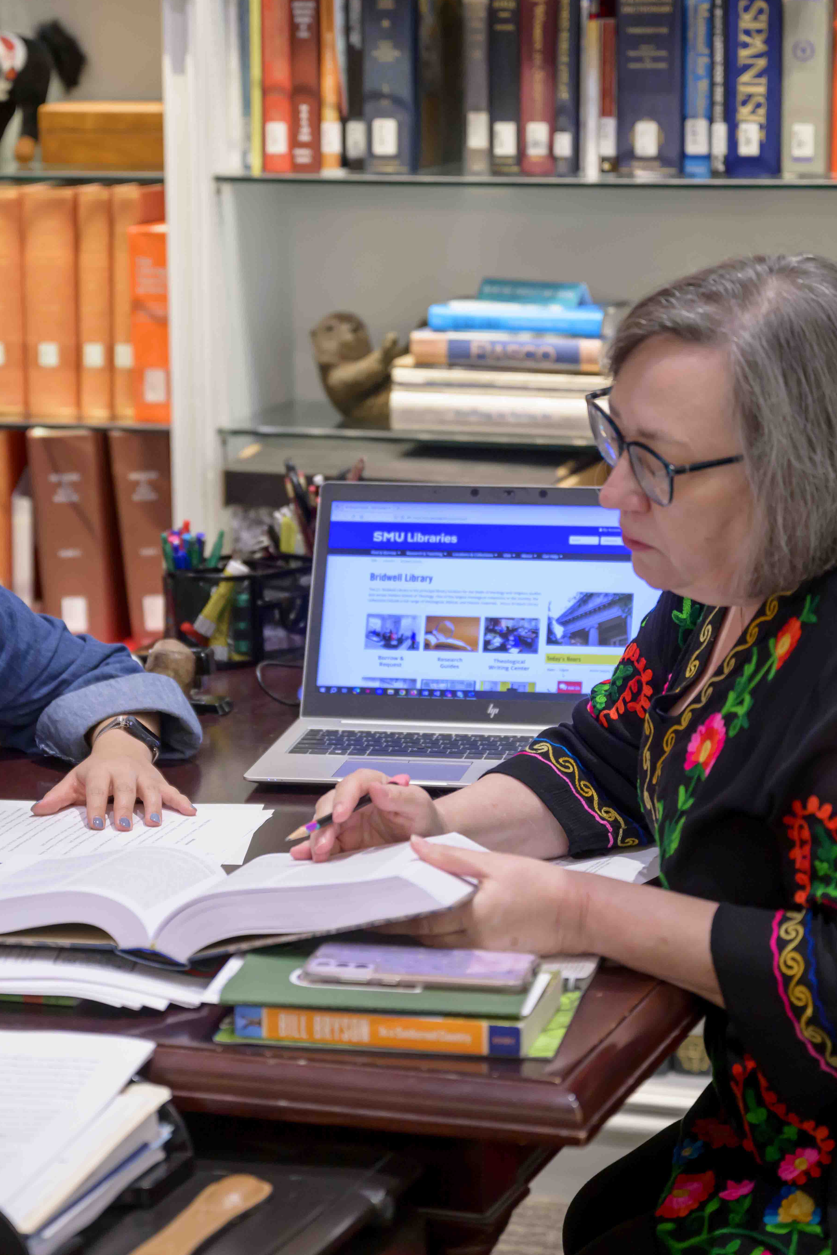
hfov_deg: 12.8
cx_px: 285
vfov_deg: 19.1
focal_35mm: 107
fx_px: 3731
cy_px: 637
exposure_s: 1/250
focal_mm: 70
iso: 1600
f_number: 2.8
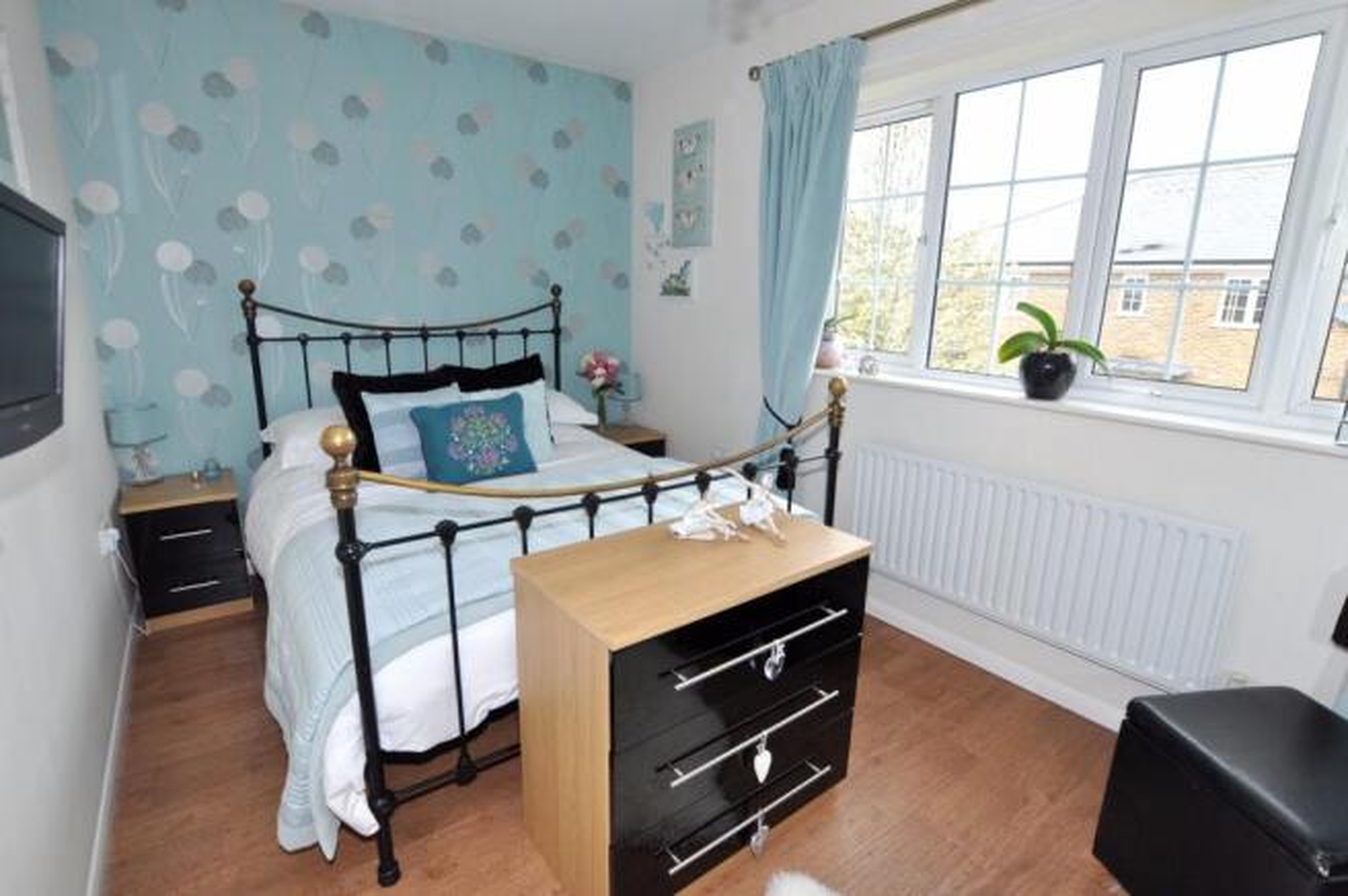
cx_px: 674
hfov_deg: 100.4
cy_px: 448
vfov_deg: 77.2
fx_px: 561
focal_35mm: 15
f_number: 5
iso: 400
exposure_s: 1/100
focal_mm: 10
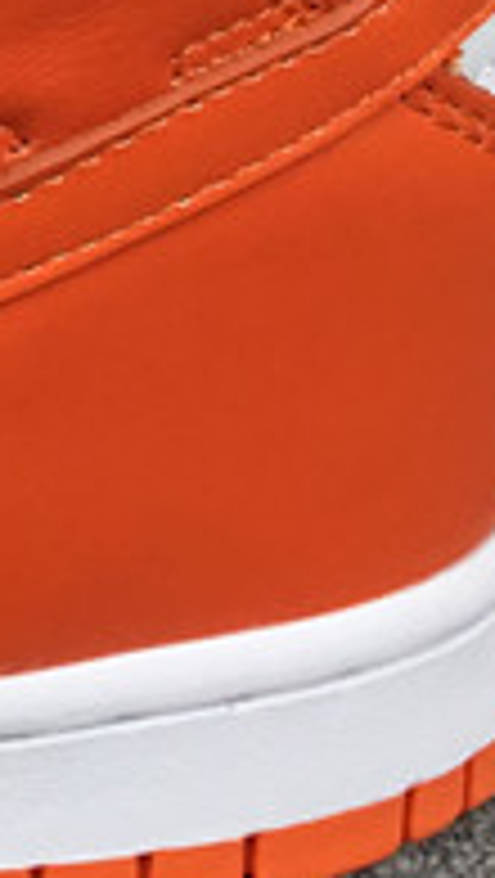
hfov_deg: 7.2
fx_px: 3632
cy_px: -92
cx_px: -796
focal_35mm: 156
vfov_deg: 13.5
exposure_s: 1/288
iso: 25
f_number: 2.4
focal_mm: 3.3
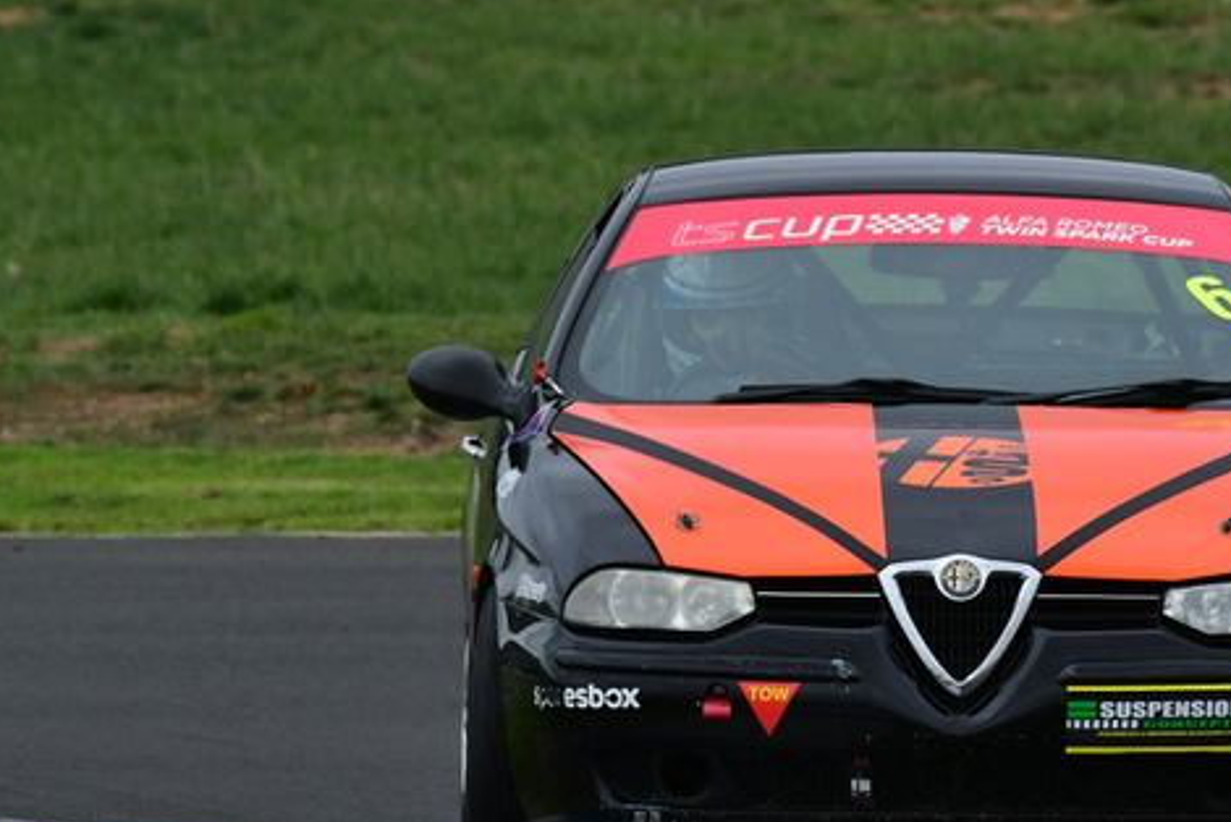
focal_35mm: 1276
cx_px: 977
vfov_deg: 1.1
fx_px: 43657
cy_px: 421
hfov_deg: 1.6
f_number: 11
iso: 1000
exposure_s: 1/640
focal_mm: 500
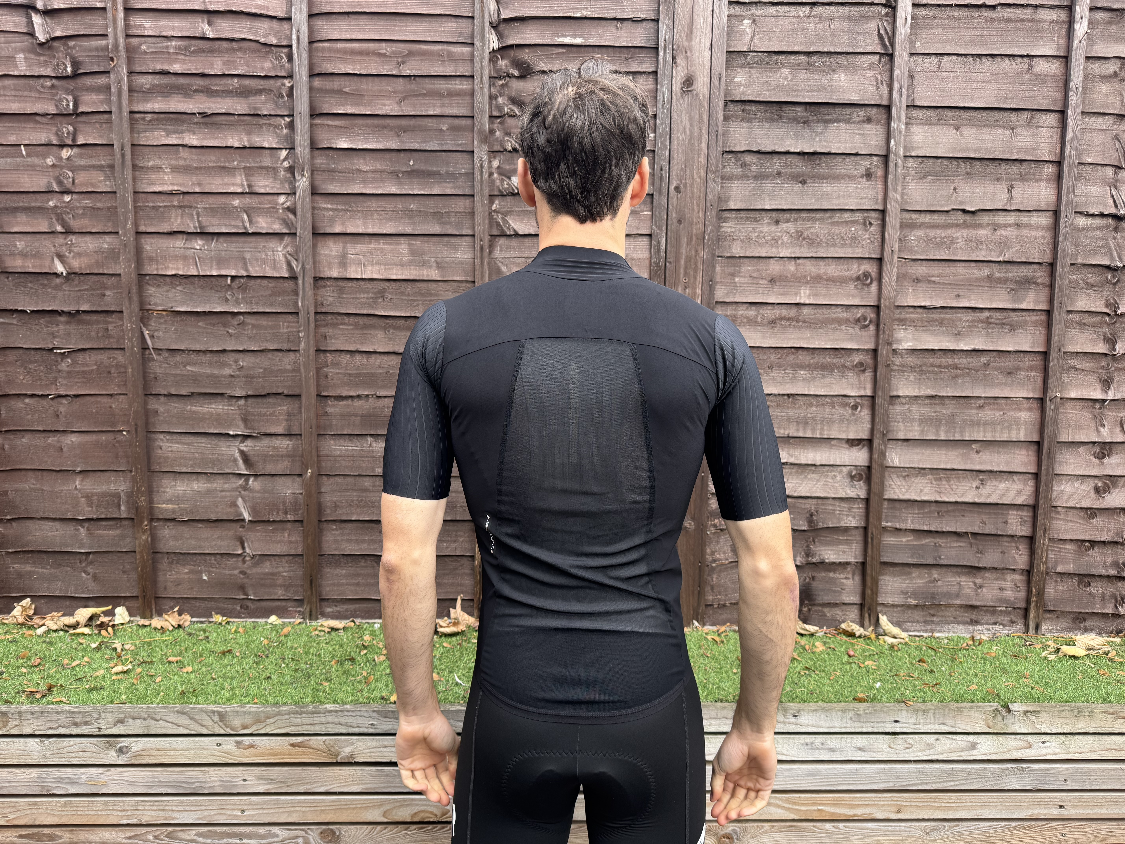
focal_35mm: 24
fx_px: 780
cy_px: 422
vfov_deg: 56.8
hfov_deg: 71.6
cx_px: 562
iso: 64
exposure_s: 1/264
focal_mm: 6.76
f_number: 1.78
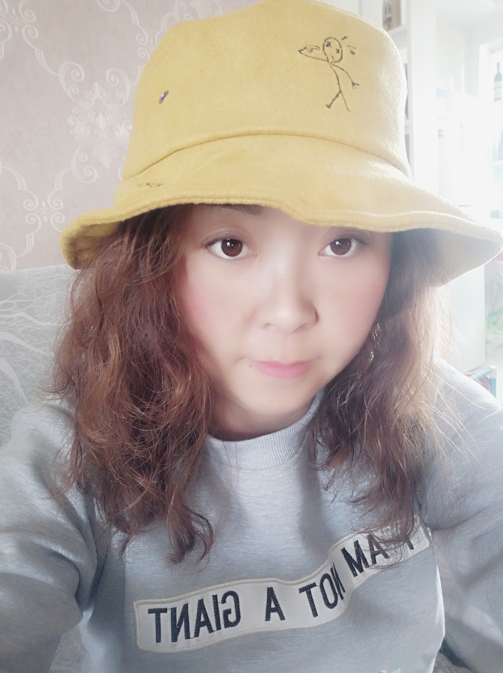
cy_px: 336
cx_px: 252
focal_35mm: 22
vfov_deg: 76.4
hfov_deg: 61.0
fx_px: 427
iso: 800
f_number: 2
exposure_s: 1/25
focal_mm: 3.86
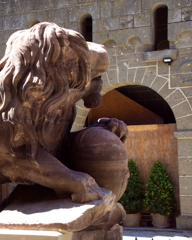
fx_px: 759
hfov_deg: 14.2
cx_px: 0
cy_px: 125
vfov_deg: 18.0
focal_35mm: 107
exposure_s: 1/320
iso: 400
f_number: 10
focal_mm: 45
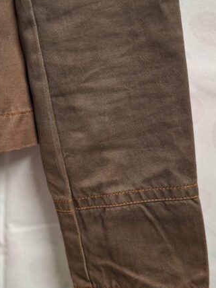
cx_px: 98
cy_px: 114
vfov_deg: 43.6
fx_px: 358
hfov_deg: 33.6
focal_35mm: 43
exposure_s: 1/33
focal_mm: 5.54
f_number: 1.8
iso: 320
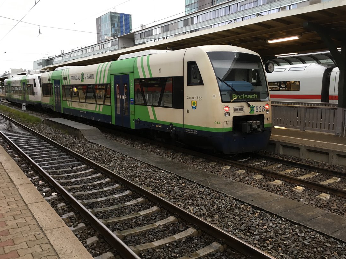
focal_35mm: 32
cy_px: 127
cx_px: 184
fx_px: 320
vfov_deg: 44.2
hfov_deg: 56.8
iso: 64
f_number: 2.2
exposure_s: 1/33
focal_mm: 4.15
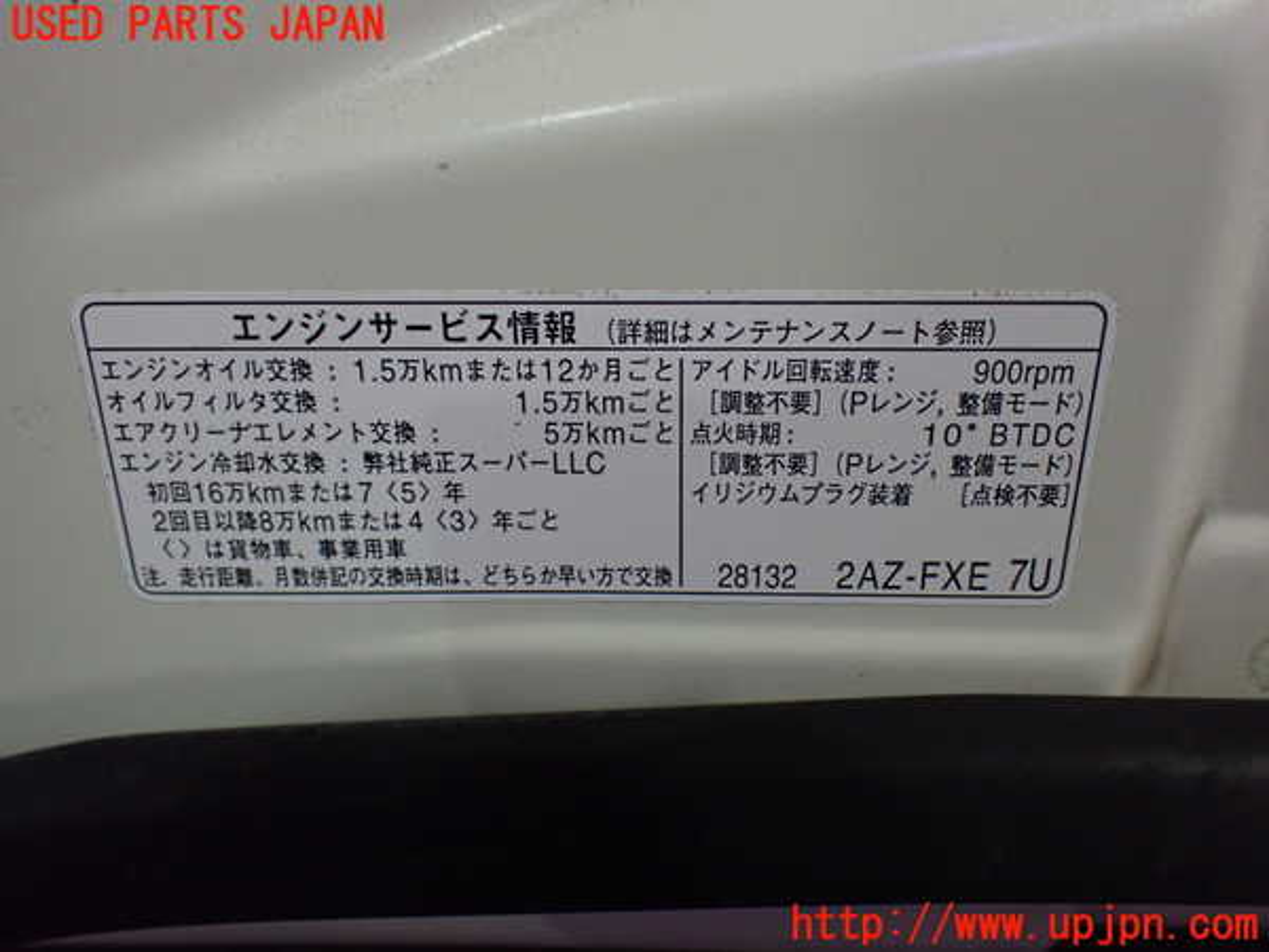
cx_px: 634
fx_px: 1100
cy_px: 476
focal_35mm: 30
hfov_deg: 60.0
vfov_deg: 46.8
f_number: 2.3
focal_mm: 5.4
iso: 640
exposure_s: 1/125
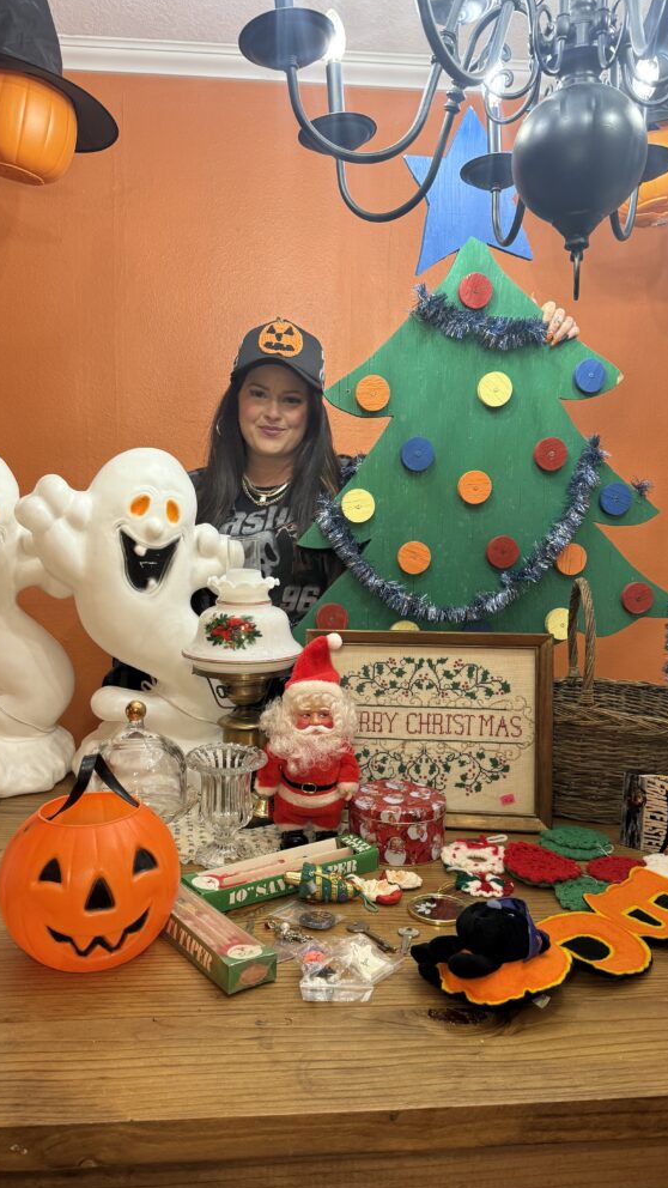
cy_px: 600
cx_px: 312
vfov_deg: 69.9
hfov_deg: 42.9
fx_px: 850
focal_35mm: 27
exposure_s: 1/60
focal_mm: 6.76
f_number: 1.78
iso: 200
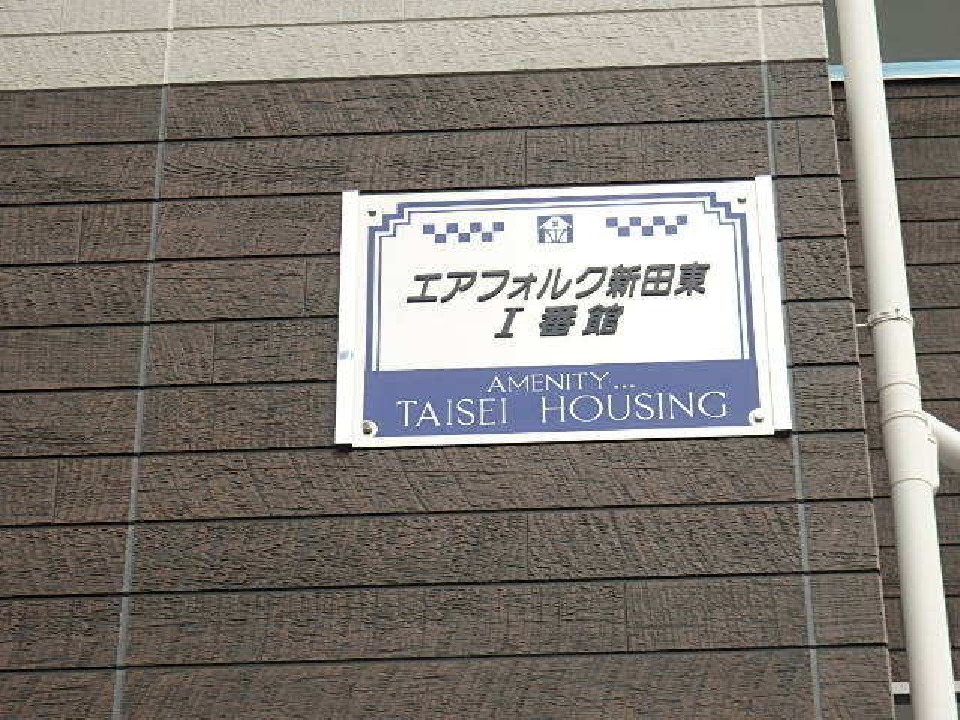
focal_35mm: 88
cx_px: 480
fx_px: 2440
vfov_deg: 16.8
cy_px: 360
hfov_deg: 22.3
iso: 125
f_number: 4.8
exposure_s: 1/250
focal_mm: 15.8
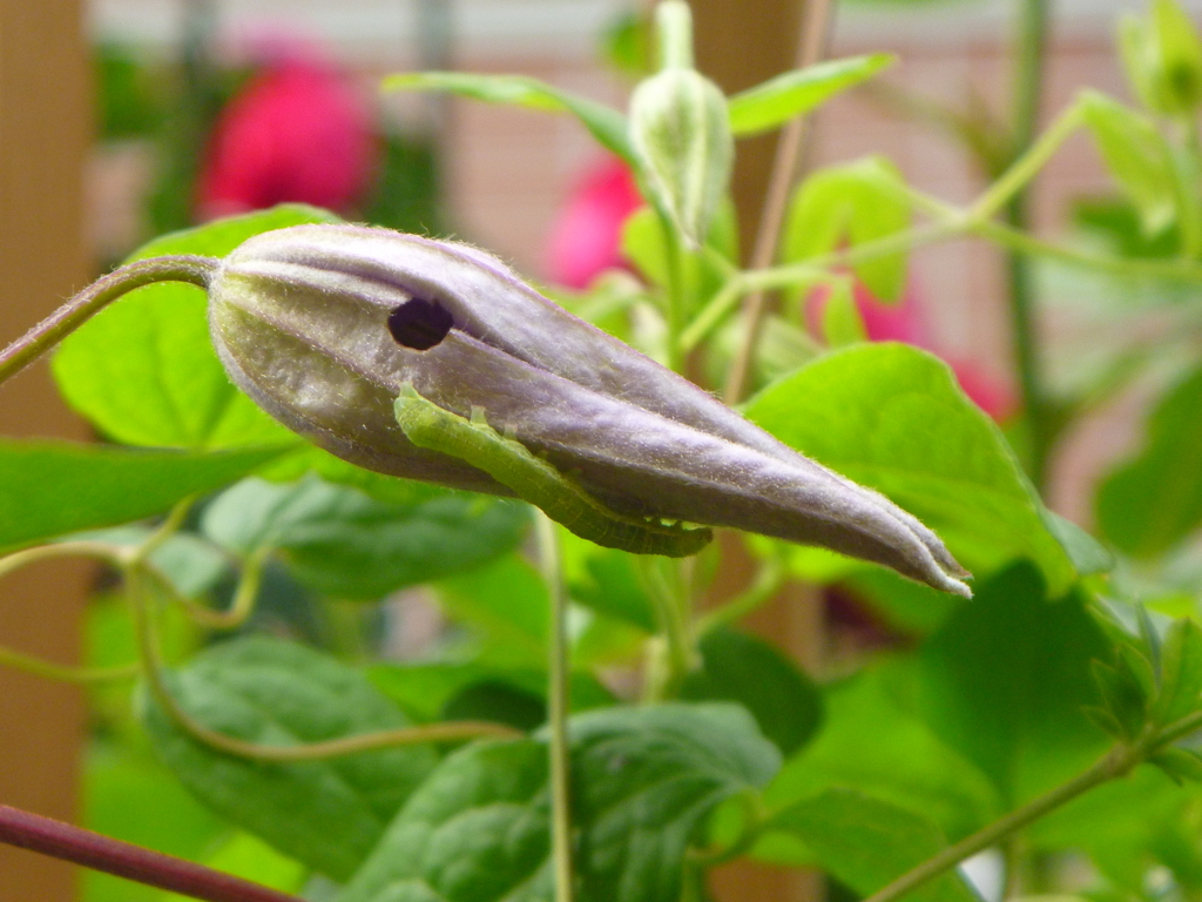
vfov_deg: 9.7
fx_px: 5313
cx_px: 601
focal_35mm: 153
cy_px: 451
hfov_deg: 12.9
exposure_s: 1/125
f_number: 5.9
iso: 200
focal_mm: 22.8
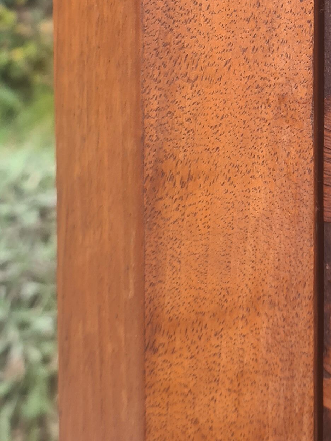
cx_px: 371
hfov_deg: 17.0
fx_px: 1071
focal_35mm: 84
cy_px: 47
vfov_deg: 22.7
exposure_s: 1/50
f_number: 1.8
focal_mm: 5.4
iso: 50
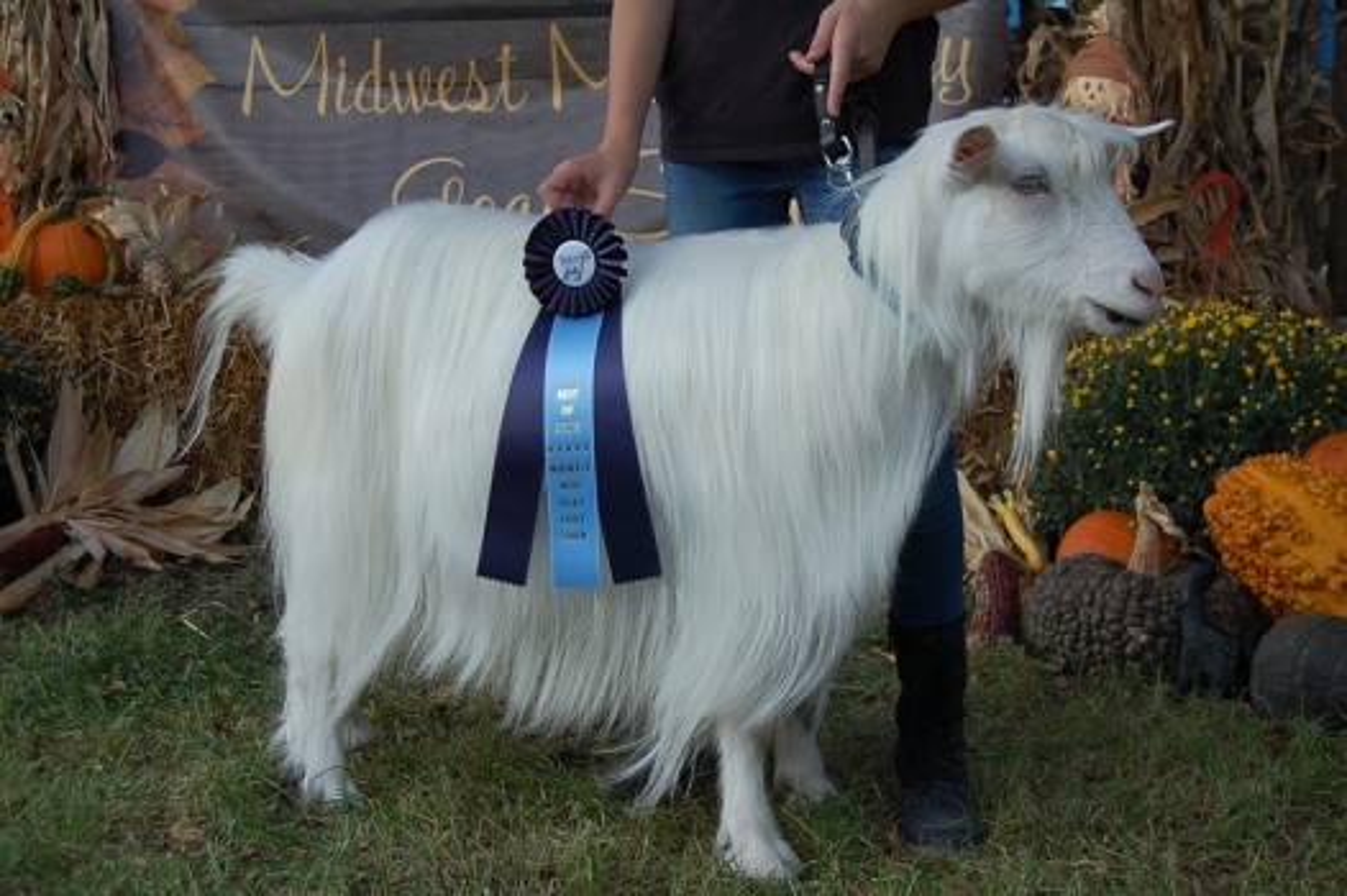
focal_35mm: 60
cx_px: 674
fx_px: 2244
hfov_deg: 33.4
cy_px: 448
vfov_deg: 22.6
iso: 200
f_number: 7.1
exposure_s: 1/200
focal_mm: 40
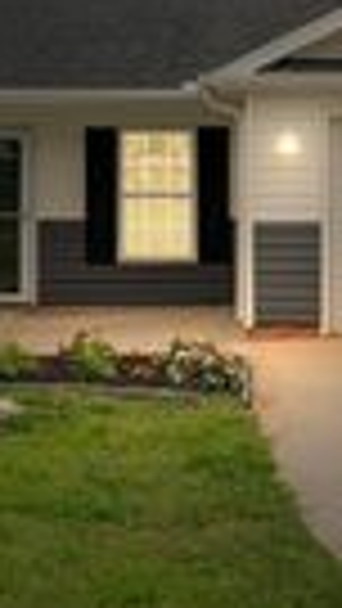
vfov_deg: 20.7
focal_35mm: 103
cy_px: 227
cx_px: 243
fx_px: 1659
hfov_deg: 11.8
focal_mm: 26.5
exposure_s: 1/250
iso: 250
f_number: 9
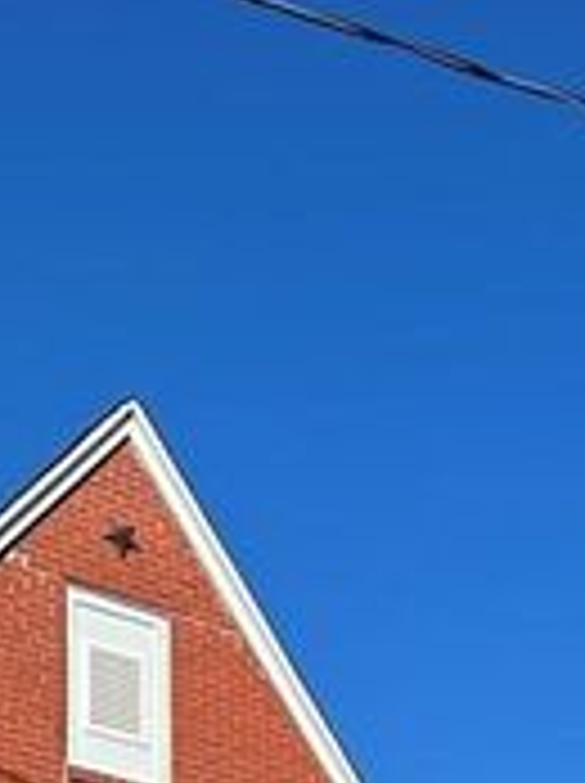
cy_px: 1136
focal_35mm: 92
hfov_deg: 16.0
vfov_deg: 19.0
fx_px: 2078
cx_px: 387
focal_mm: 6.86
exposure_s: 1/4762
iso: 80
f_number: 1.78
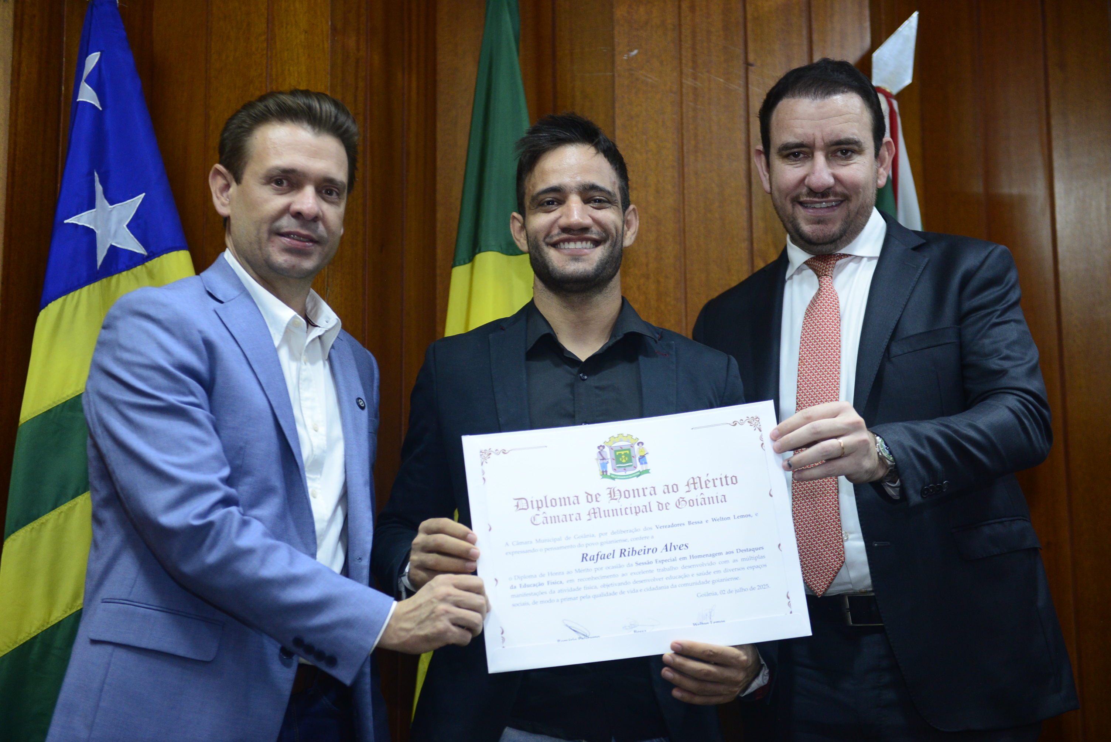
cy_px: 371
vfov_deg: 21.9
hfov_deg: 32.4
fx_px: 1914
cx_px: 556
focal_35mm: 62
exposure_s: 1/125
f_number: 4
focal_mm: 62
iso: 2000
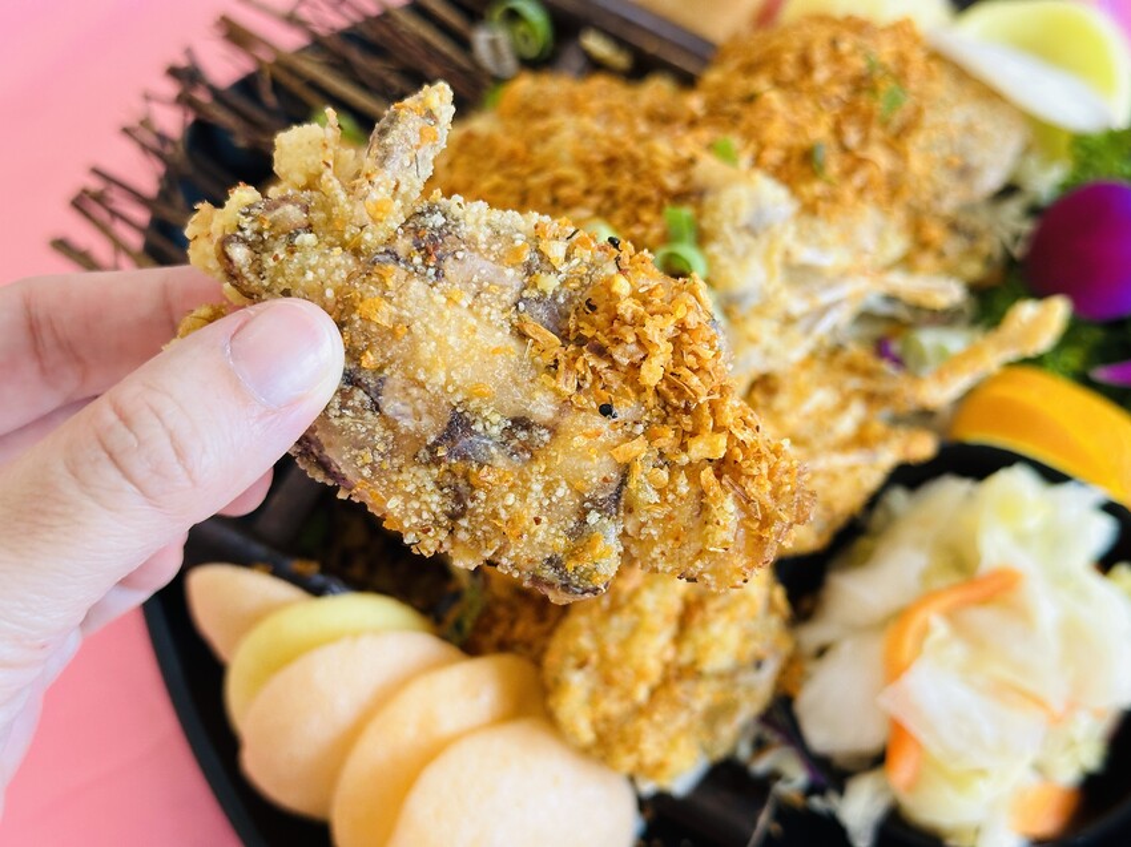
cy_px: 424
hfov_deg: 39.7
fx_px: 1568
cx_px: 566
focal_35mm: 48
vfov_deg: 30.3
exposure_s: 1/60
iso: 200
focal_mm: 6.86
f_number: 1.78
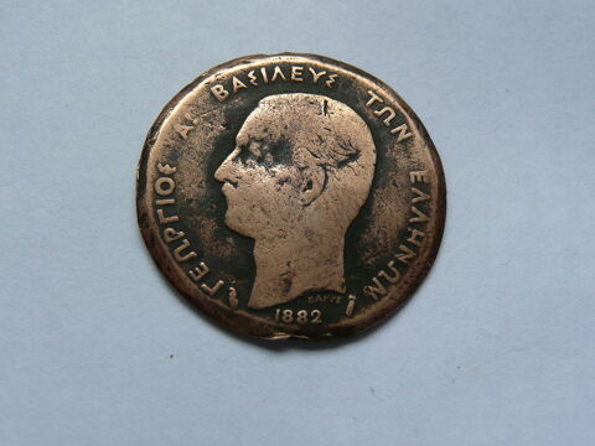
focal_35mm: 43
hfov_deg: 43.9
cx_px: 298
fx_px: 739
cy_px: 223
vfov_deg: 33.6
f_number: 3.7
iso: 100
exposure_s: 1/60
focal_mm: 5.8
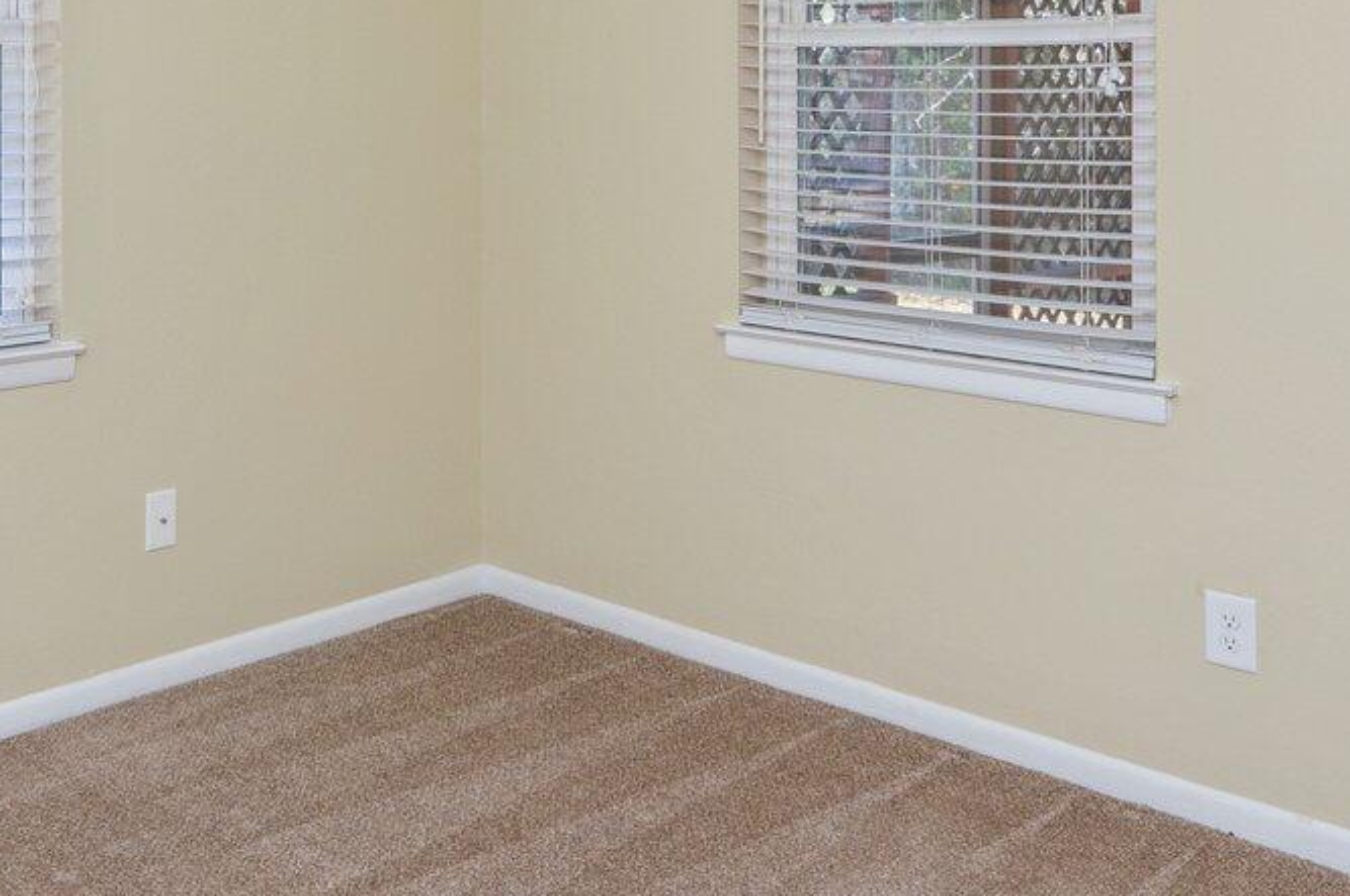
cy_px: 73
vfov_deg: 29.7
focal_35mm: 43
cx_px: 308
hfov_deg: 43.7
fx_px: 1611
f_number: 9
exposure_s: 1/30
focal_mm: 14
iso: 250
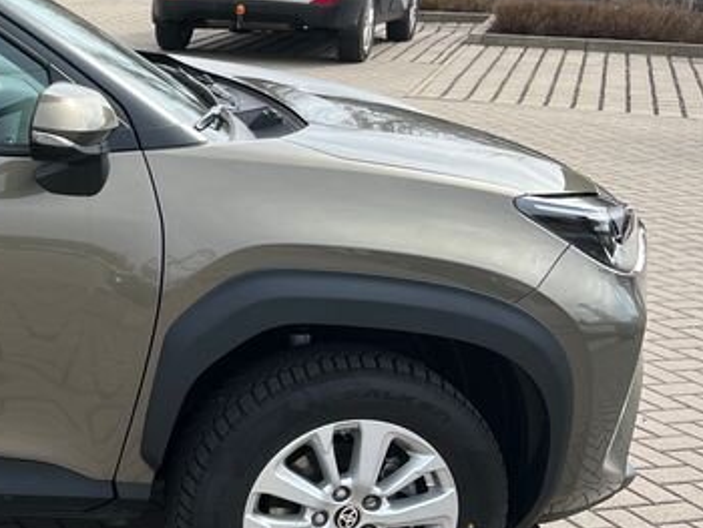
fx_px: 1545
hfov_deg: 22.1
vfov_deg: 19.4
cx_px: -285
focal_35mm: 76
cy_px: 239
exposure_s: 1/1404
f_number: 1.6
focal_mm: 5.1
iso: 50
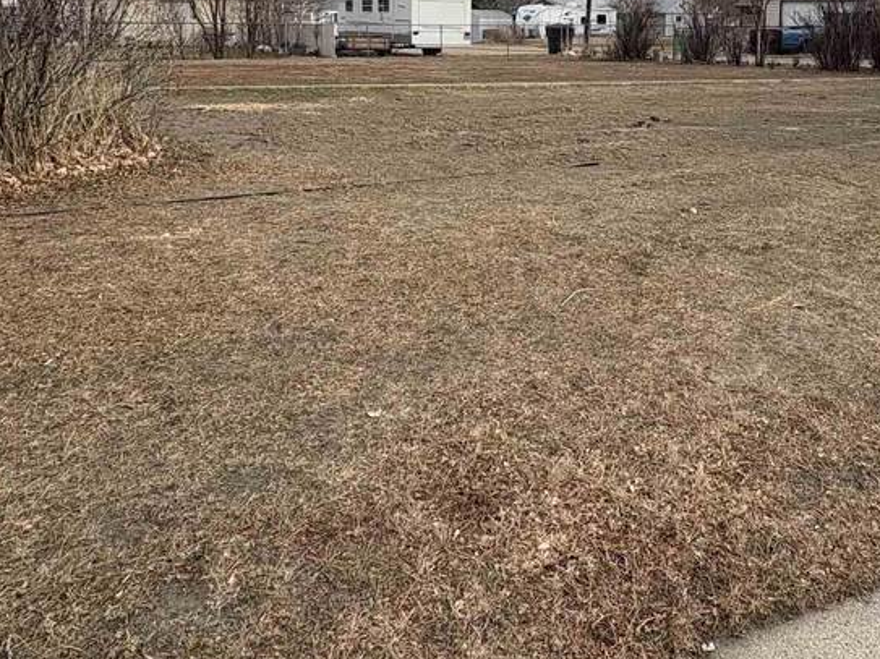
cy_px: 130
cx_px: 616
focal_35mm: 33
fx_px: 839
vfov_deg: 41.1
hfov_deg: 53.8
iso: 40
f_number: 2.2
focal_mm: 2.22
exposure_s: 1/1034
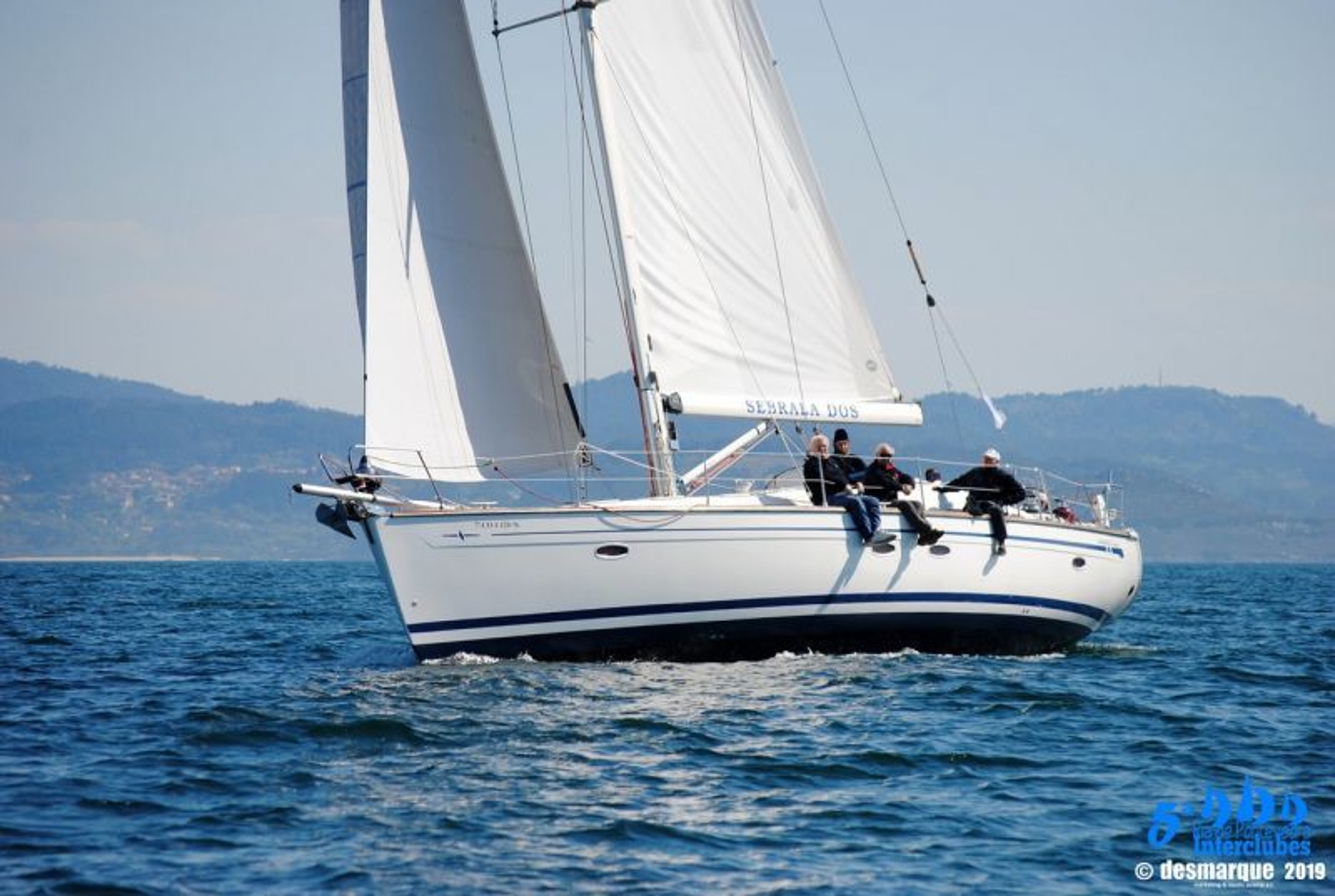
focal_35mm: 183
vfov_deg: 7.5
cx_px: 668
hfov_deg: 11.2
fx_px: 6800
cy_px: 448
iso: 100
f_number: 6.3
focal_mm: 122
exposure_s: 1/640
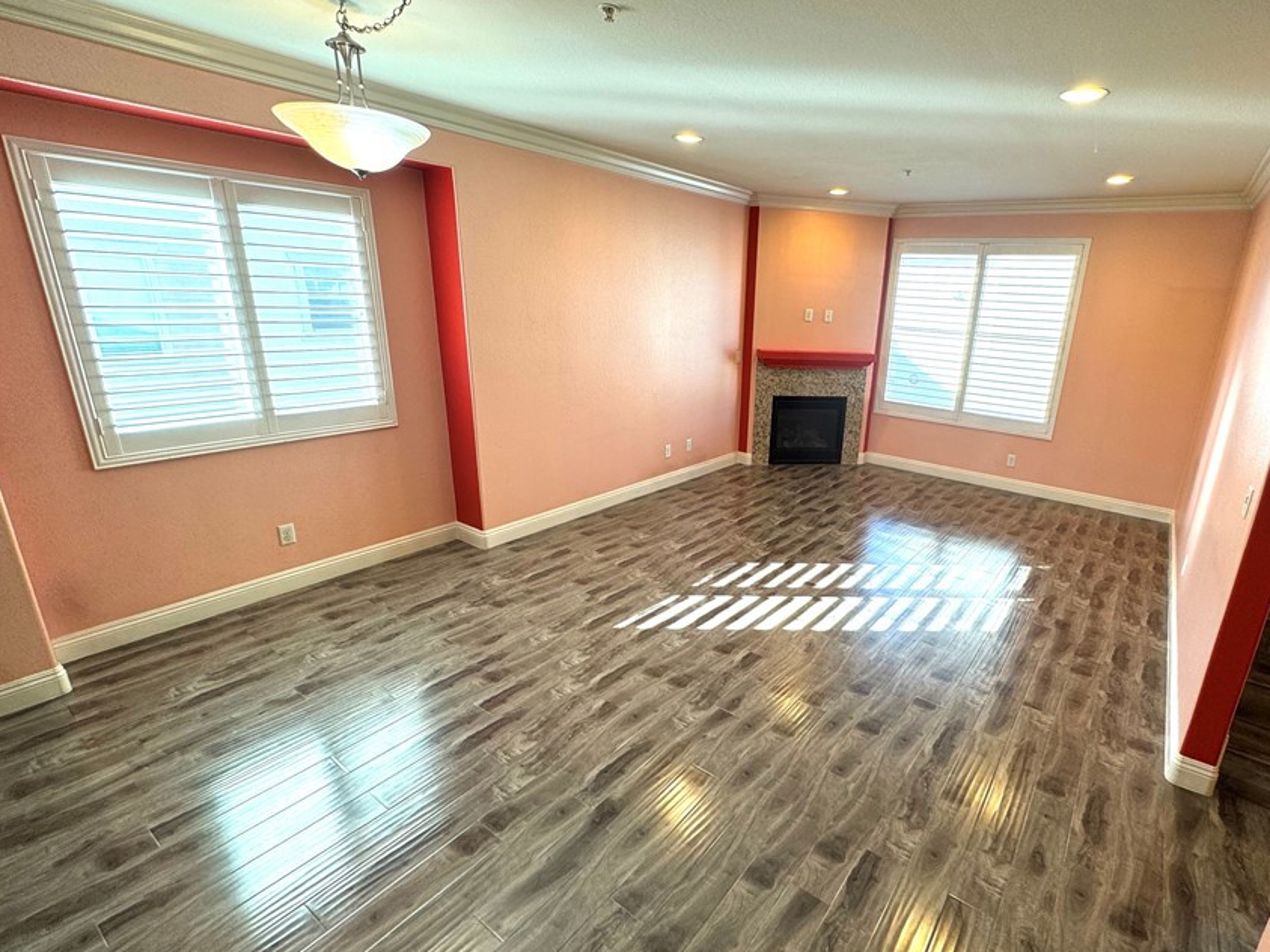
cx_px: 743
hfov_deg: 90.2
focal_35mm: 17
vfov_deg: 74.7
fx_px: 624
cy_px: 484
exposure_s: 1/120
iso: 80
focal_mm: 2.22
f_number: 2.2
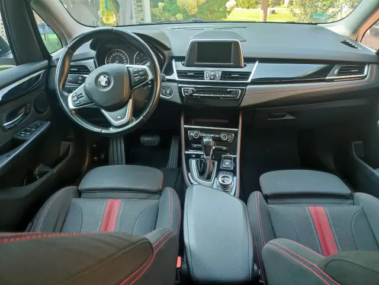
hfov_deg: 69.4
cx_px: 190
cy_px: 142
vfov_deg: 54.9
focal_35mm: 25
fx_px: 274
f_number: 1.9
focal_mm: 6.04
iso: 247
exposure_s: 1/33
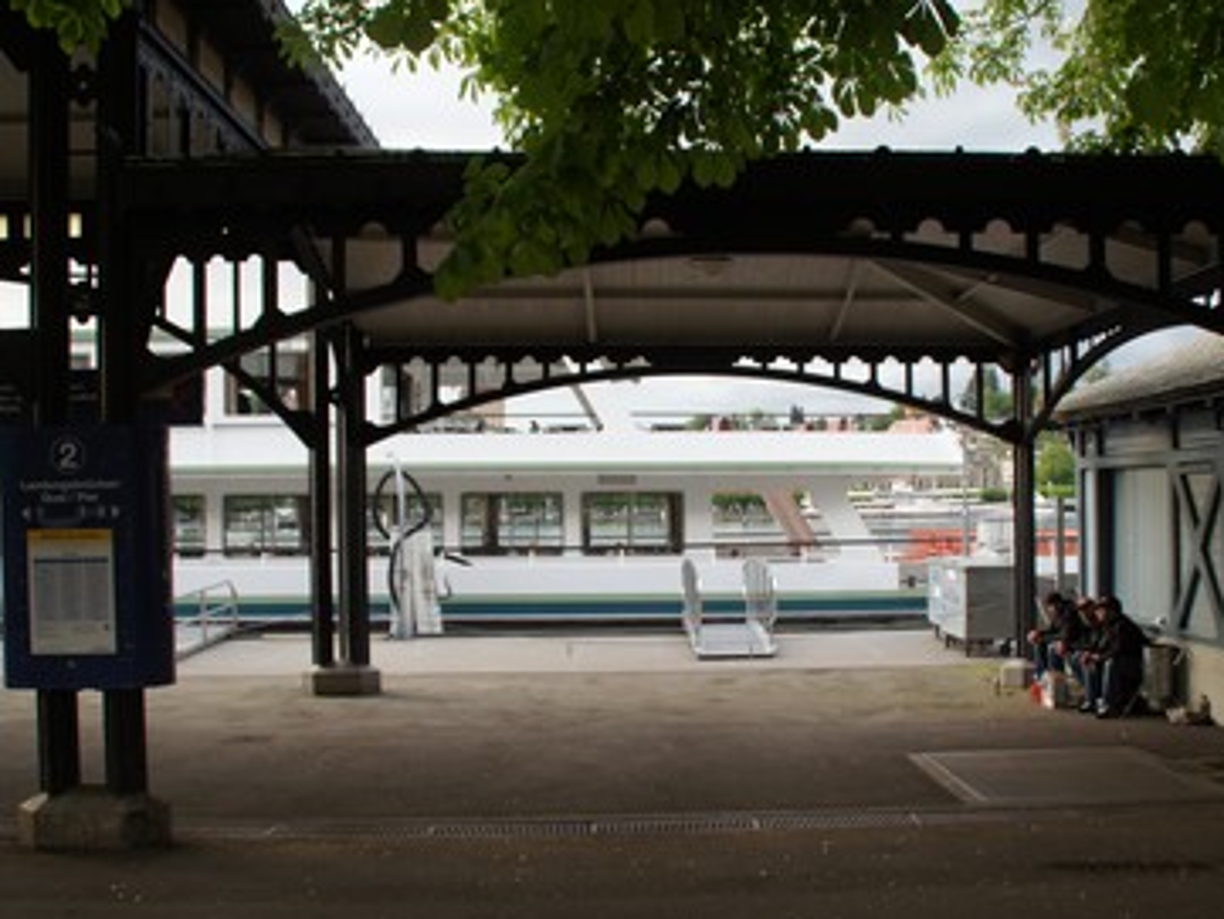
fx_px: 1167
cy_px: 504
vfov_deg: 42.9
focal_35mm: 33
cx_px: 671
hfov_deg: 55.2
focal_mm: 18
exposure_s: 1/60
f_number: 4.5
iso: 100
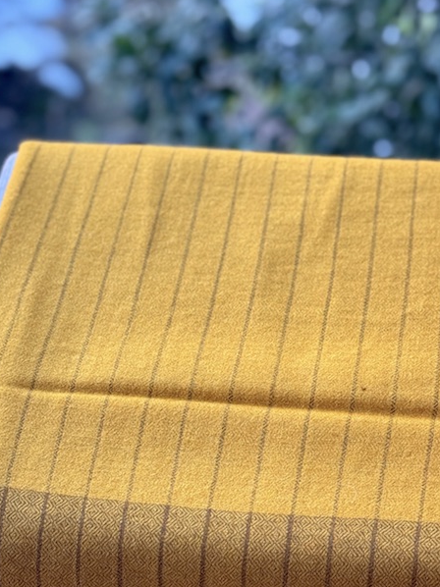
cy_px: 454
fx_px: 1357
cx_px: 244
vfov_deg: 24.1
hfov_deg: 18.4
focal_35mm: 80
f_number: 1.78
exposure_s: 1/141
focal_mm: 6.76
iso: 64
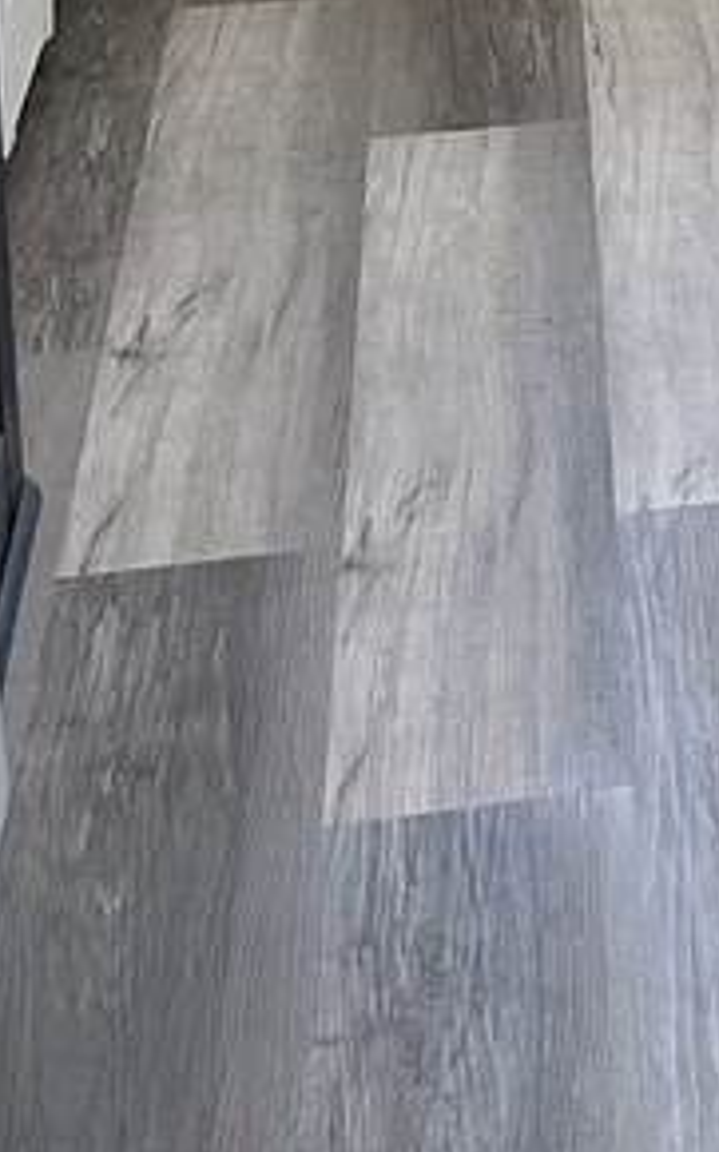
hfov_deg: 8.4
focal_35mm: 137
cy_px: -612
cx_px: 1998
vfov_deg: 14.2
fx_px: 4300
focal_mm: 5.7
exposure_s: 1/120
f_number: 1.5
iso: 80
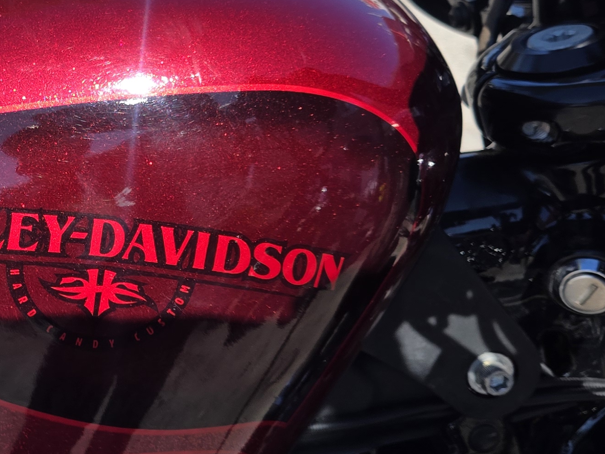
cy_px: 147
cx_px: -68
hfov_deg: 25.6
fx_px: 1224
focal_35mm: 70
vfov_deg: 20.9
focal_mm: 5.4
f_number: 1.8
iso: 25
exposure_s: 1/1328
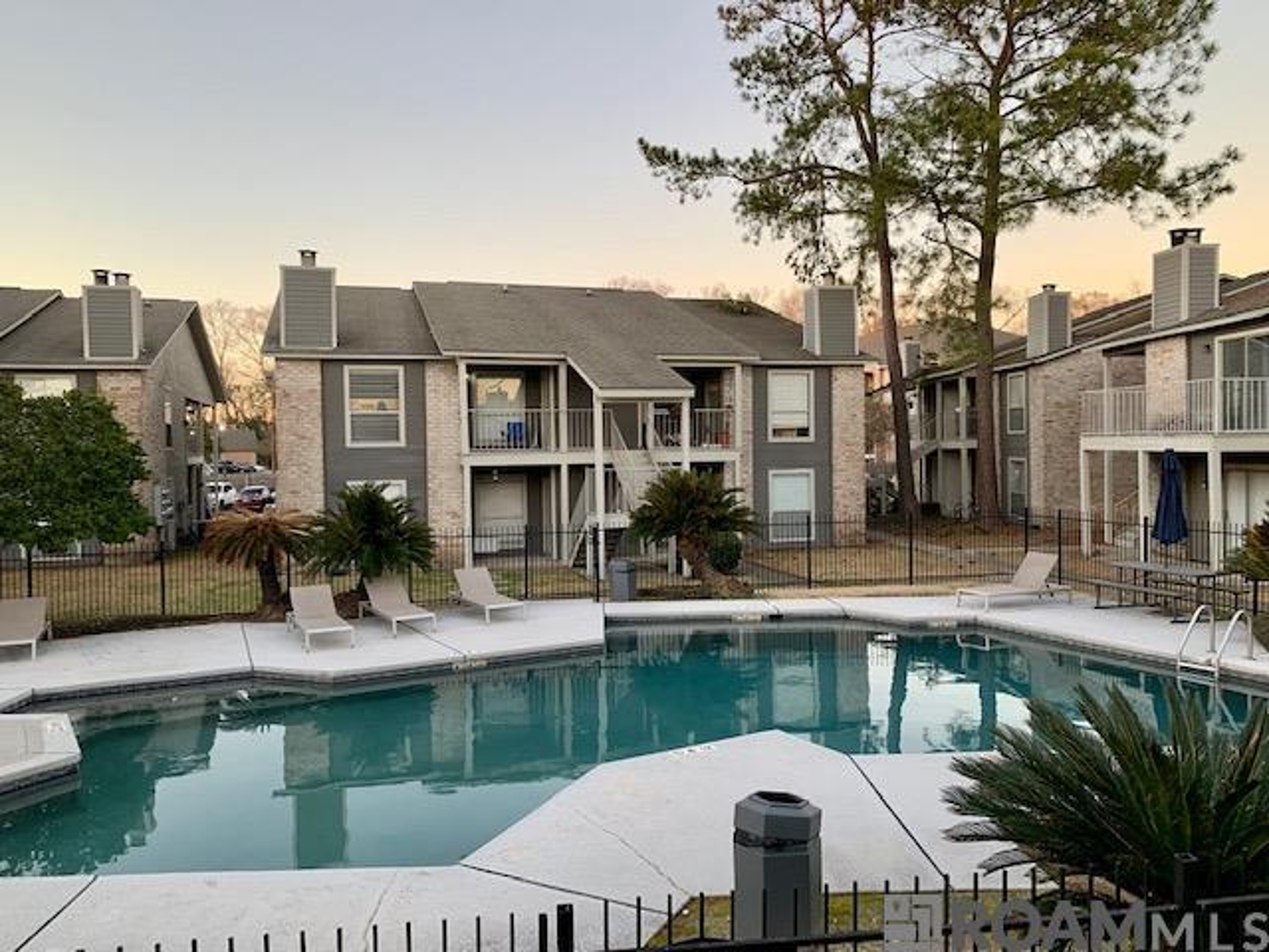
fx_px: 953
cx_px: 634
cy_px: 476
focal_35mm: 26
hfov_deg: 67.3
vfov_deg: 53.1
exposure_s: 1/121
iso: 50
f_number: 1.8
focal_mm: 4.25
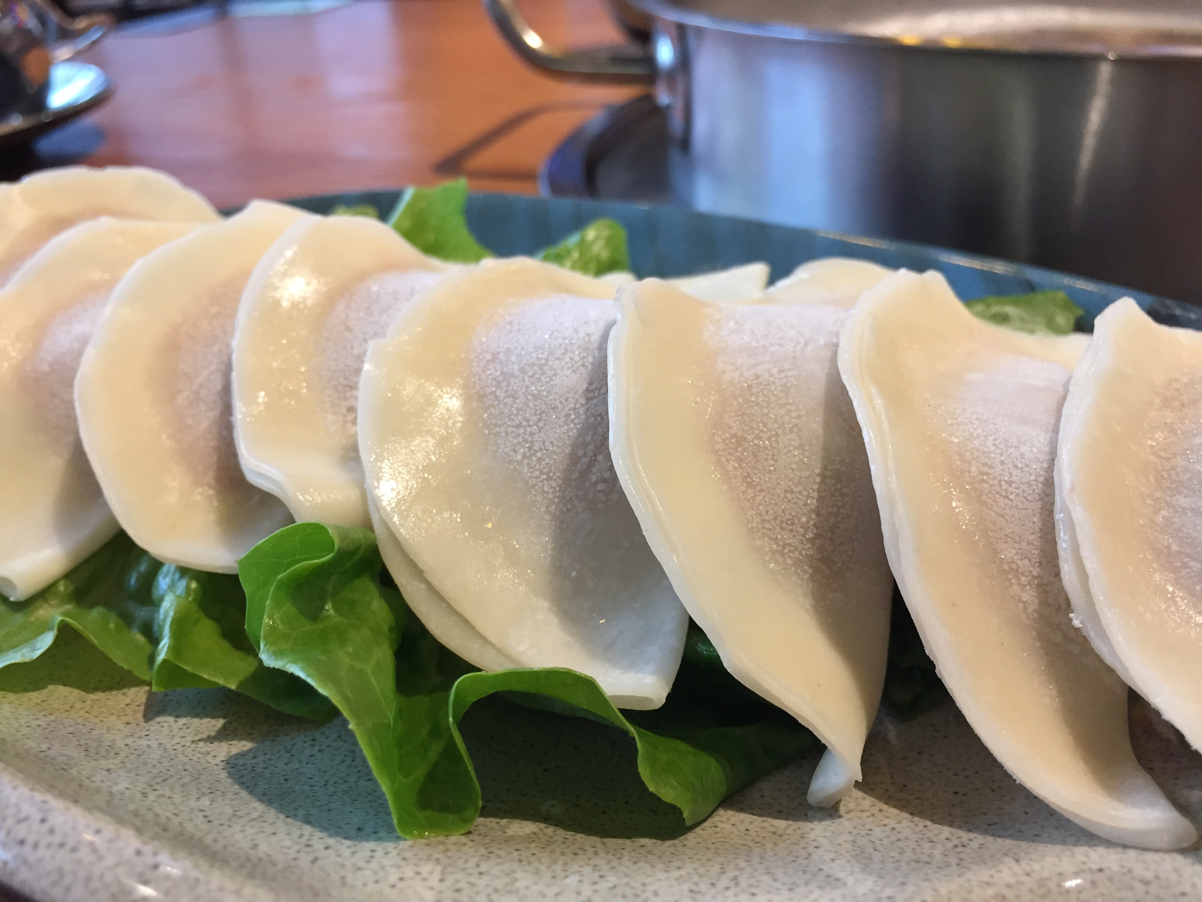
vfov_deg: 48.2
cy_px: 451
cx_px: 601
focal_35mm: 29
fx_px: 1007
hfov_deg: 61.7
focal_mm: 4.15
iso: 64
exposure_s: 1/33
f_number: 2.2
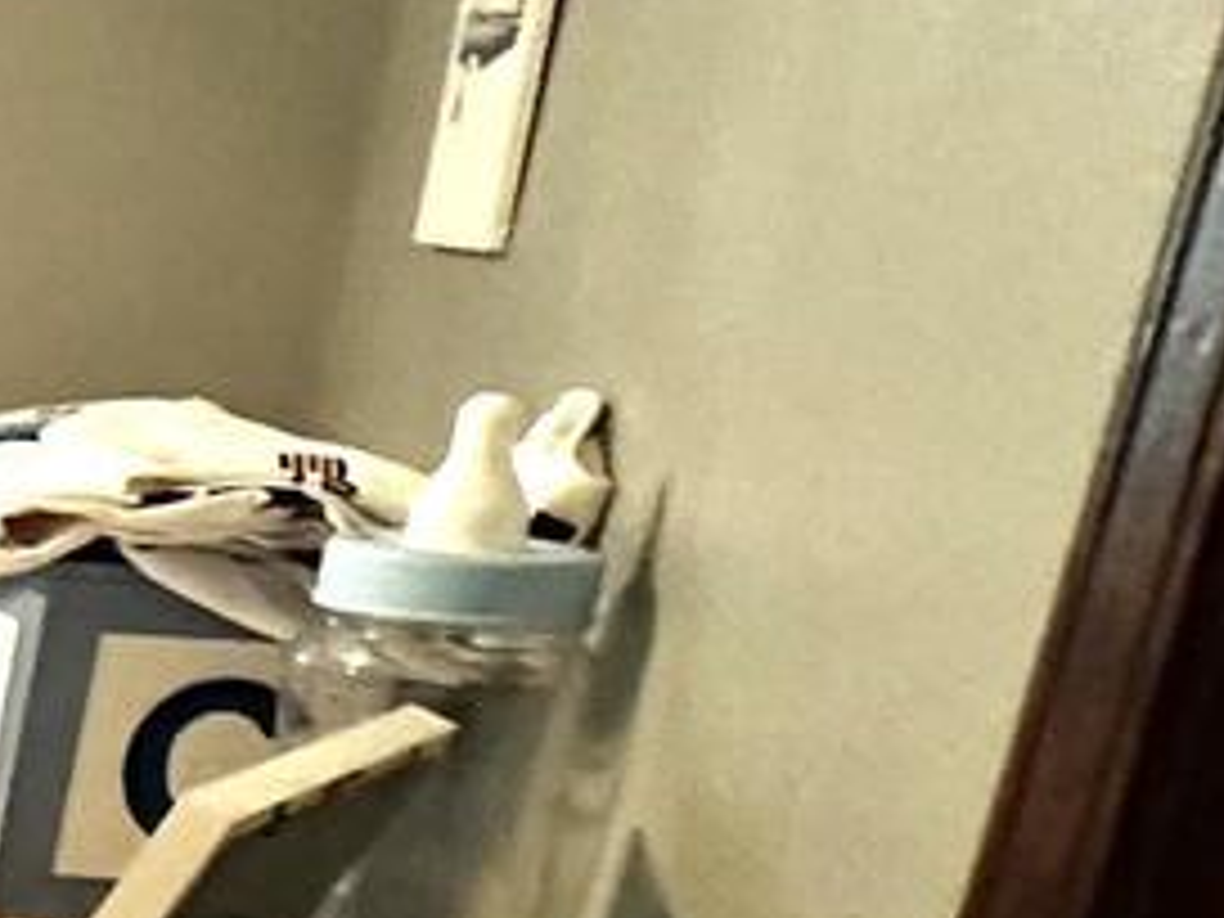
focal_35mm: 74
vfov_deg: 19.6
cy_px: 788
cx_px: -1822
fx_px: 2617
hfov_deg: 14.5
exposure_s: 1/60
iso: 640
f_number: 2.2
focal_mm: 2.22
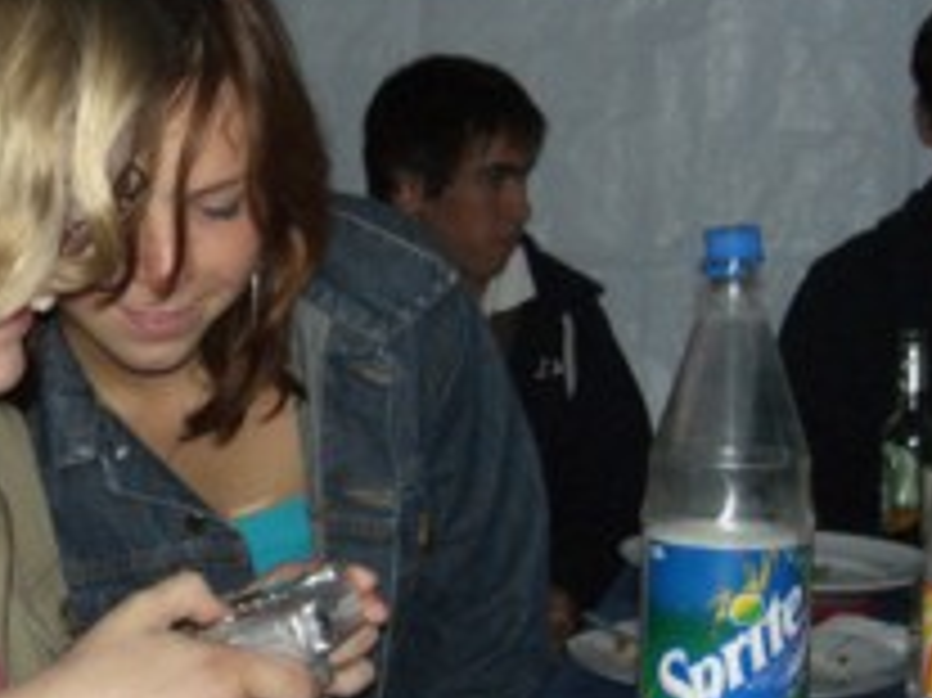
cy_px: 252
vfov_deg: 22.2
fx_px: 1776
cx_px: 149
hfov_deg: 28.6
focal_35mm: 66
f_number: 3.1
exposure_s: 1/60
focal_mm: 6.3
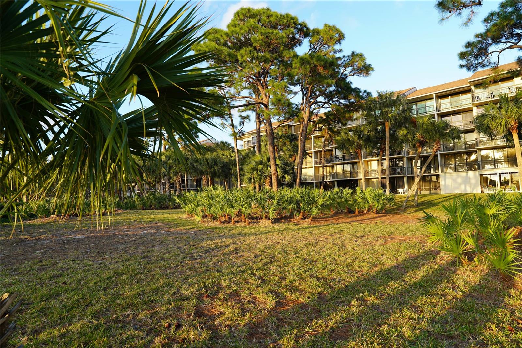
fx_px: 275
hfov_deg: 86.9
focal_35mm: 19
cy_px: 174
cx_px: 261
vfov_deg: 64.5
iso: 100
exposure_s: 1/80
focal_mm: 19
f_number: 5
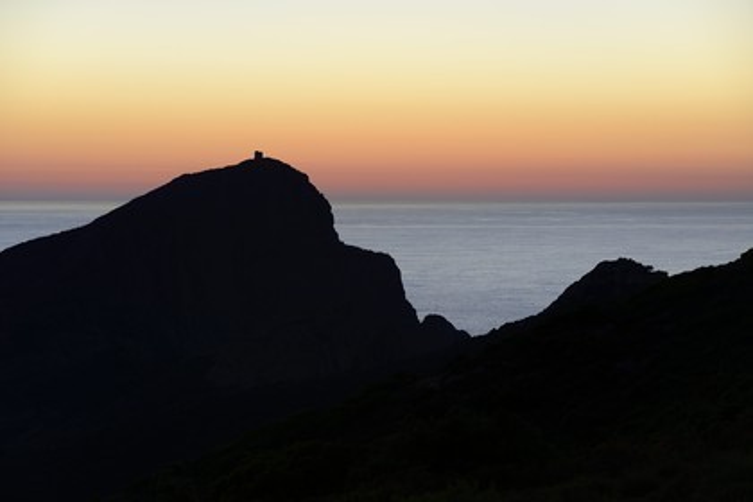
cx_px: 376
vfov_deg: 13.4
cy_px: 251
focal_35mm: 102
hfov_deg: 20.0
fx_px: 2133
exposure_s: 1/60
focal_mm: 102
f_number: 5
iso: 400
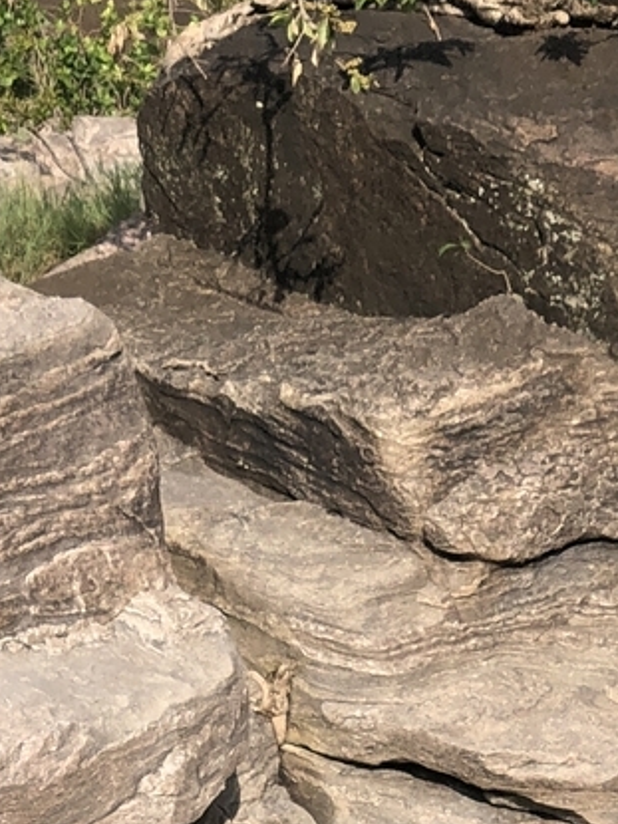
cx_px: 352
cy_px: 1093
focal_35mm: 214
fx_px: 5097
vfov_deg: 9.1
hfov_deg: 6.9
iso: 16
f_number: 2.4
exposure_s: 1/1130
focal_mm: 6
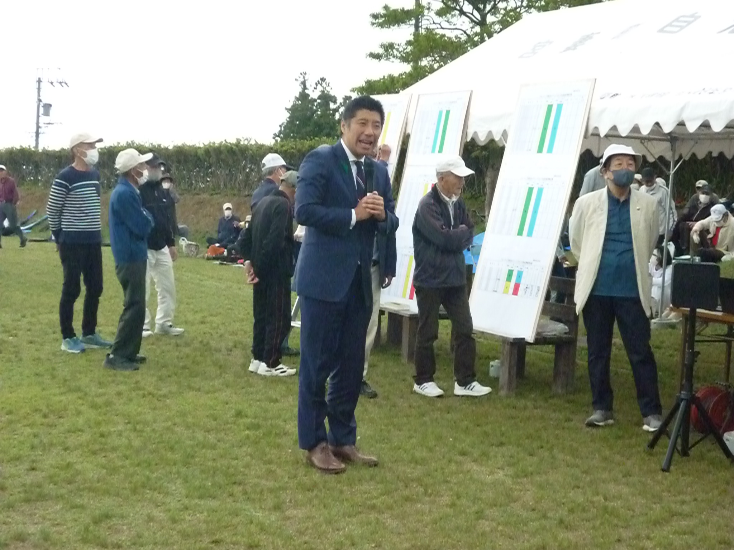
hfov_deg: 30.3
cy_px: 275
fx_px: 1357
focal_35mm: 64
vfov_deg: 22.9
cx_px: 367
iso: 1600
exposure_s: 1/400
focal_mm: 10.6
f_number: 11
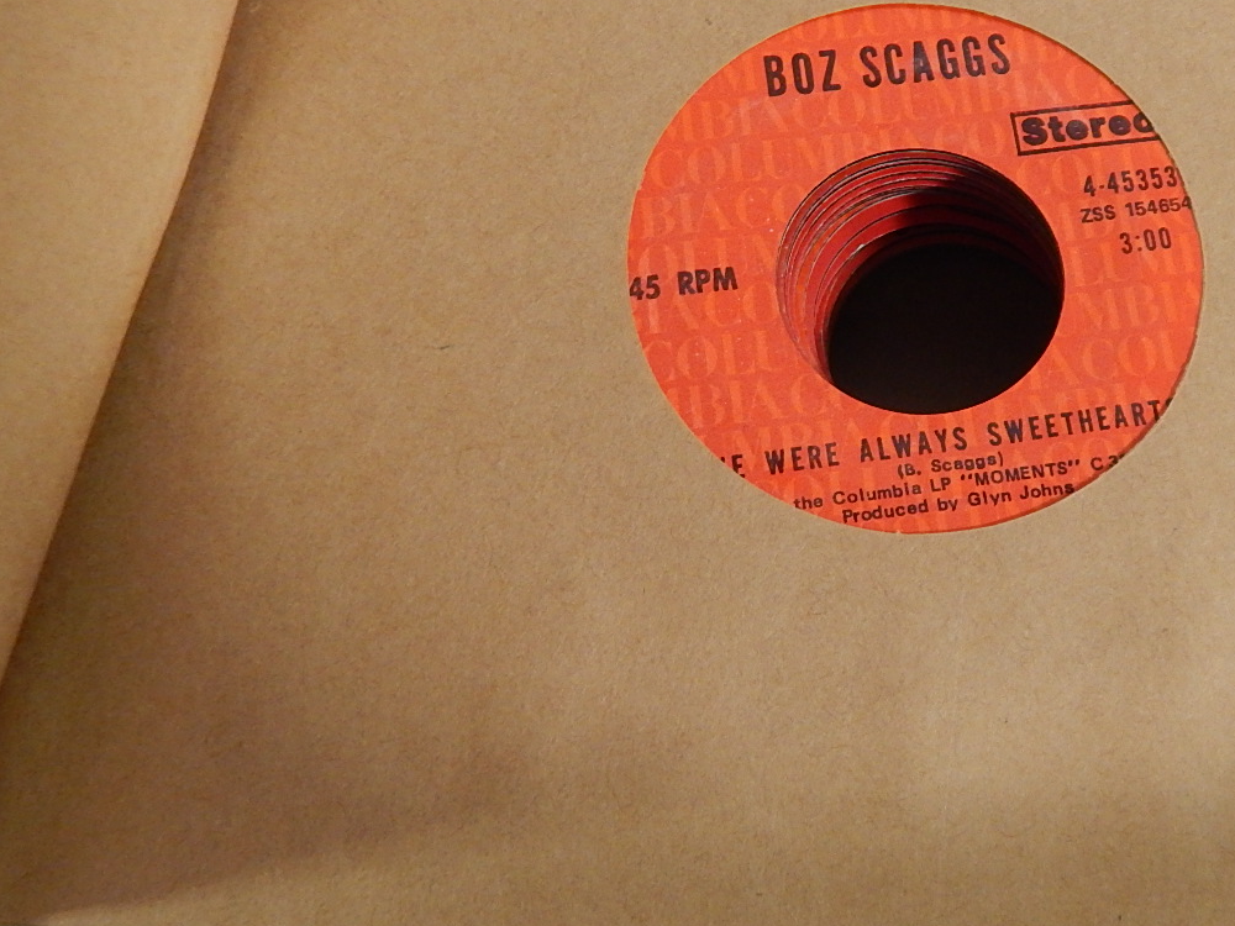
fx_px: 1427
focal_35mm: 40
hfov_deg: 44.8
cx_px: 967
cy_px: 406
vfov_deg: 35.9
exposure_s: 1/50
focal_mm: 4.5
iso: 400
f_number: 3.1
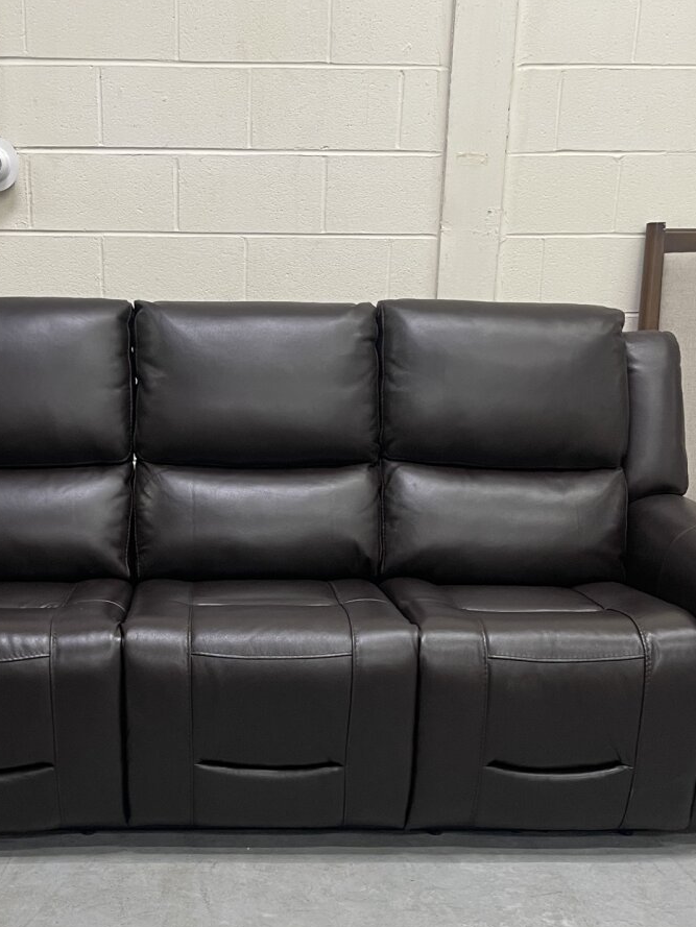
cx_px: 244
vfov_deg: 41.5
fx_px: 1206
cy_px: 625
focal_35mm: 45
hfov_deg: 32.0
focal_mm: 5.1
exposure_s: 1/60
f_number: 1.6
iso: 125
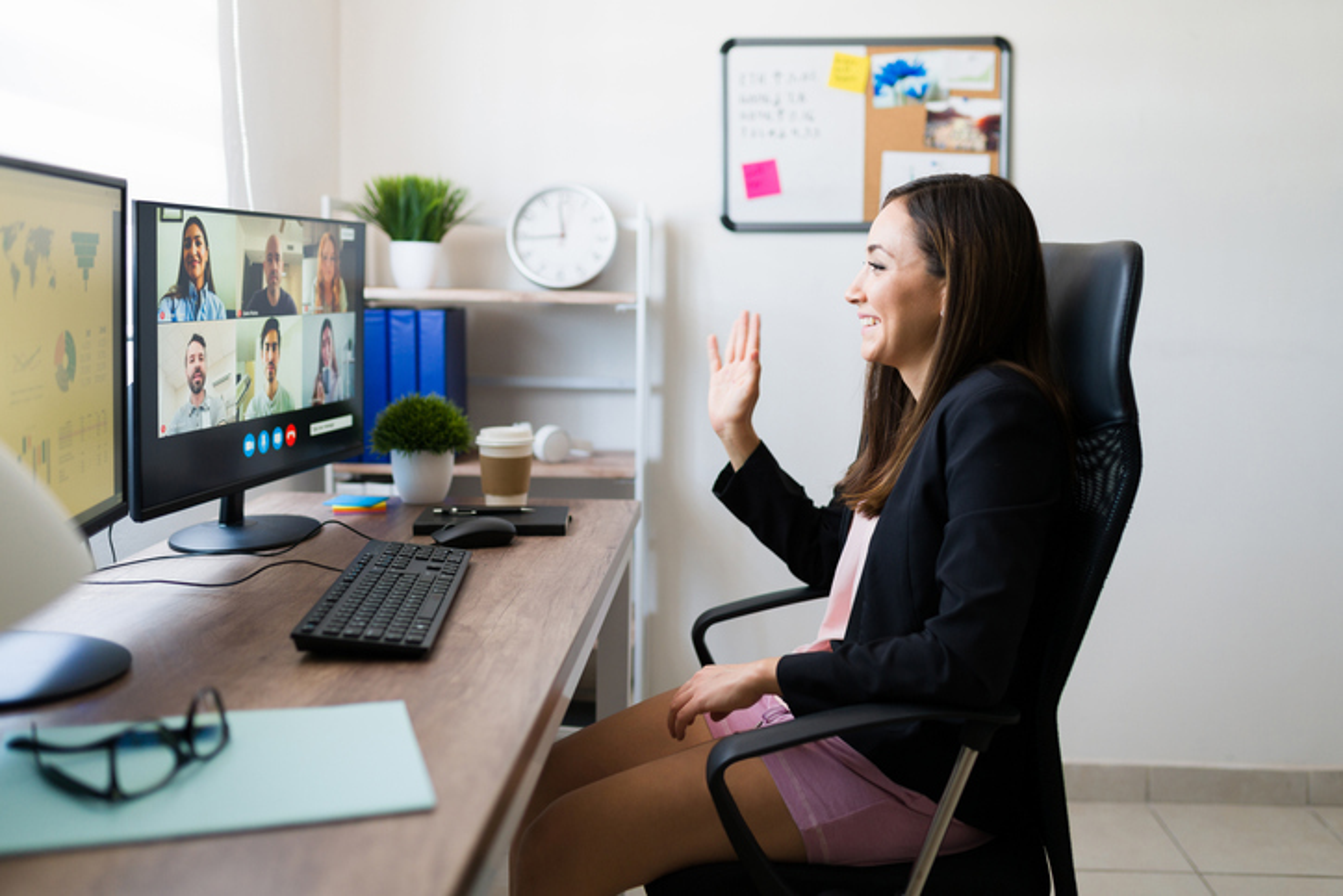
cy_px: 448
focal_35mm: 35
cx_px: 672
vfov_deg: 37.9
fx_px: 1306
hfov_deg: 54.4
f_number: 1.8
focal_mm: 35
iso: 400
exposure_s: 1/125
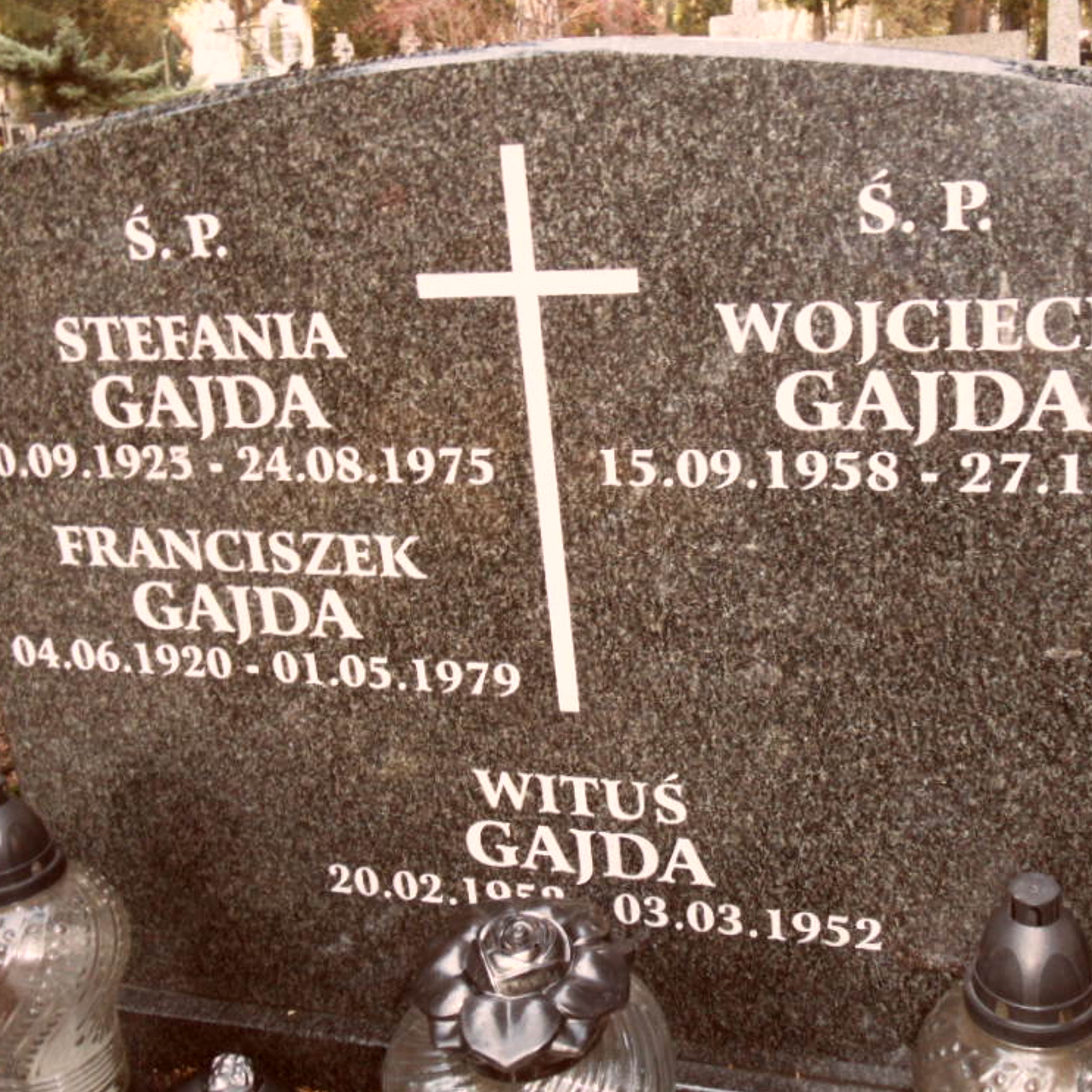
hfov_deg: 42.4
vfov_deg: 42.8
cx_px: 711
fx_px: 1392
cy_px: 544
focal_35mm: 39
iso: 200
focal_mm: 5.3
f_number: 3.4
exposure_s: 1/30
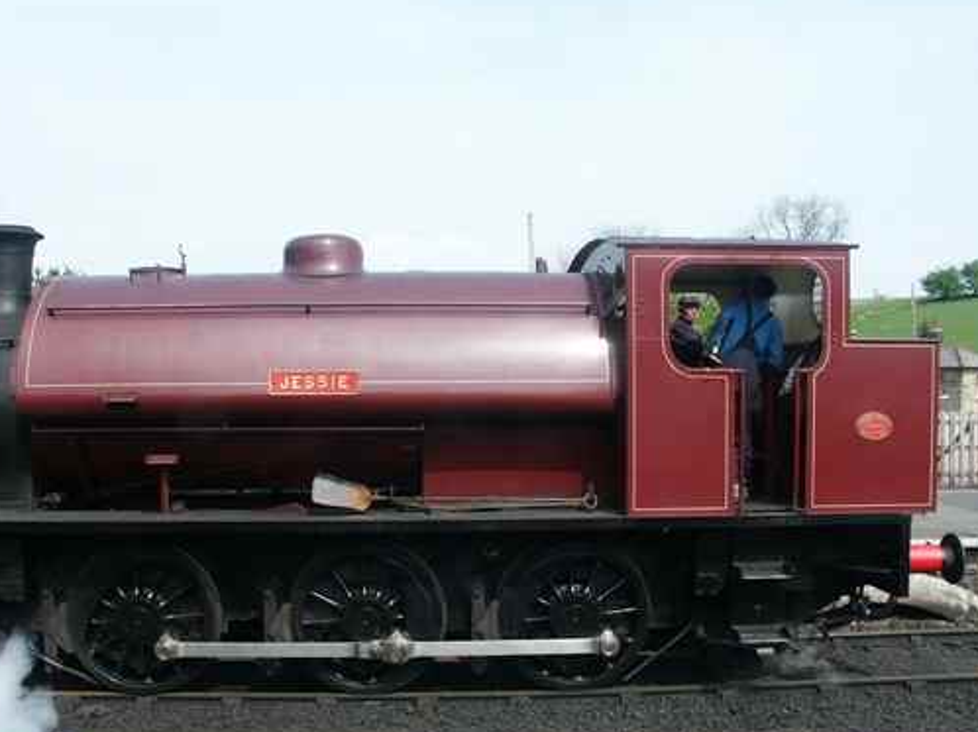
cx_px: 377
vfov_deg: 39.6
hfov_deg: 50.9
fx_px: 1017
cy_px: 414
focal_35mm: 36
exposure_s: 1/250
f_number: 6.7
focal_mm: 7.21
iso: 100
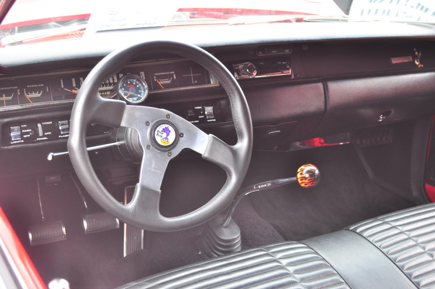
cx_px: 218
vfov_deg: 26.4
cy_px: 144
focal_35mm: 51
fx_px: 615
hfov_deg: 38.9
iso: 200
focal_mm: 34
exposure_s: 1/20
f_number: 5
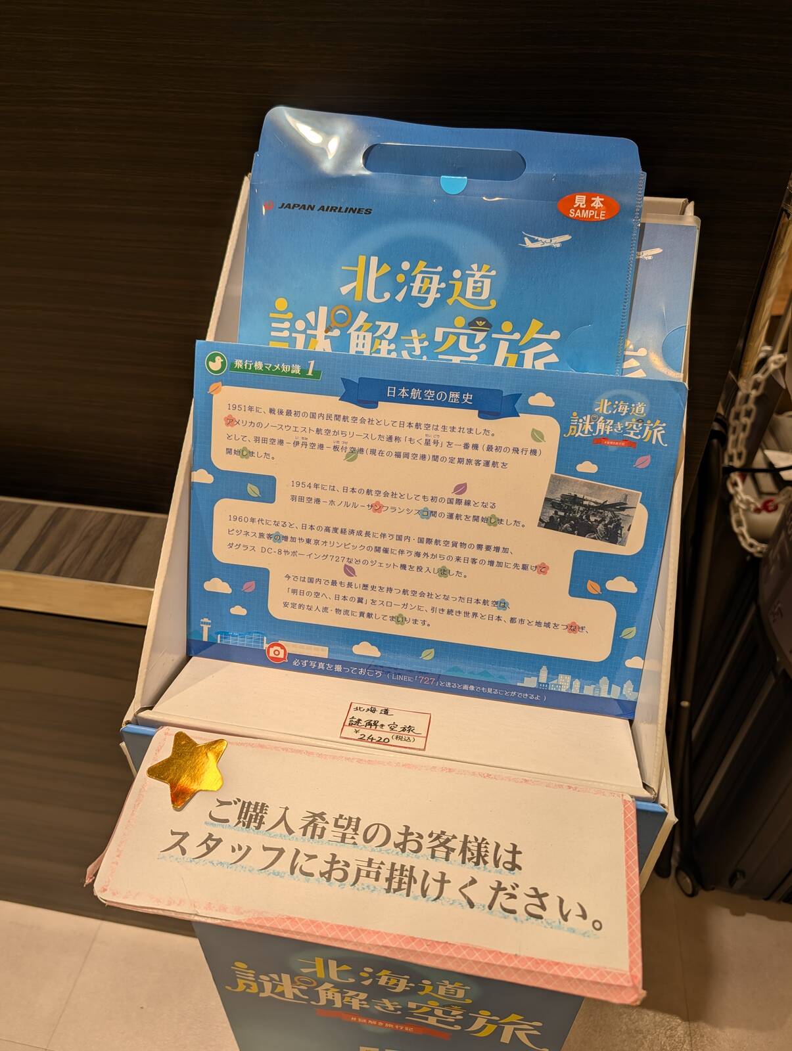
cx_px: 396
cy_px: 526
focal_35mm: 24
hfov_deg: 56.9
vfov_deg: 71.5
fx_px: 730
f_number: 1.68
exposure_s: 1/737
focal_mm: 6.9
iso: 22
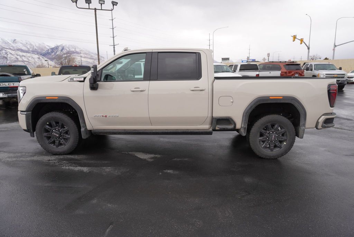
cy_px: 118
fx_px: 236
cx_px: 177
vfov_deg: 53.2
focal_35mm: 24
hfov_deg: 73.7
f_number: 5
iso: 100
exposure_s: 1/100
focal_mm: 16
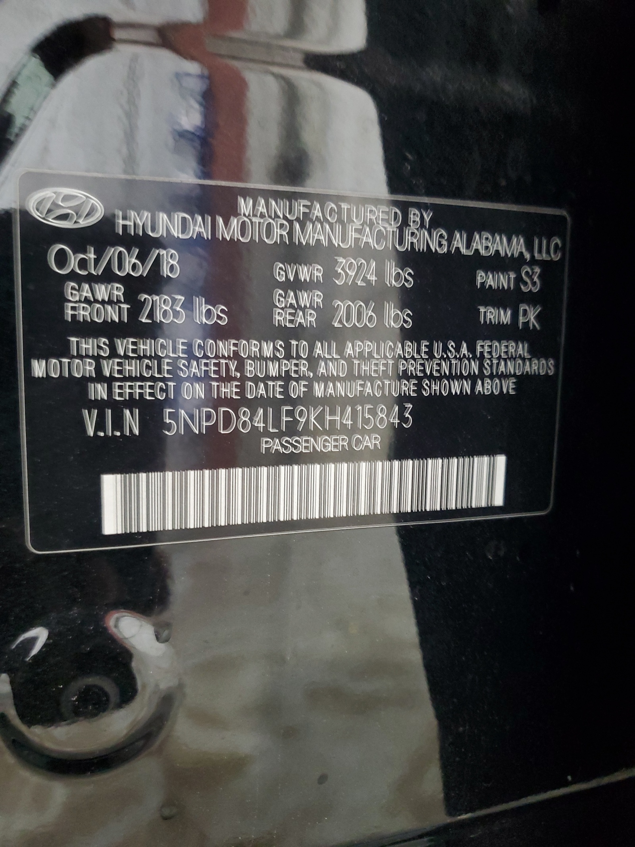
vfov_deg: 67.3
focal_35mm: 26
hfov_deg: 53.1
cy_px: 424
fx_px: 636
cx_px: 318
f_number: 1.5
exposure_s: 1/17
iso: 295
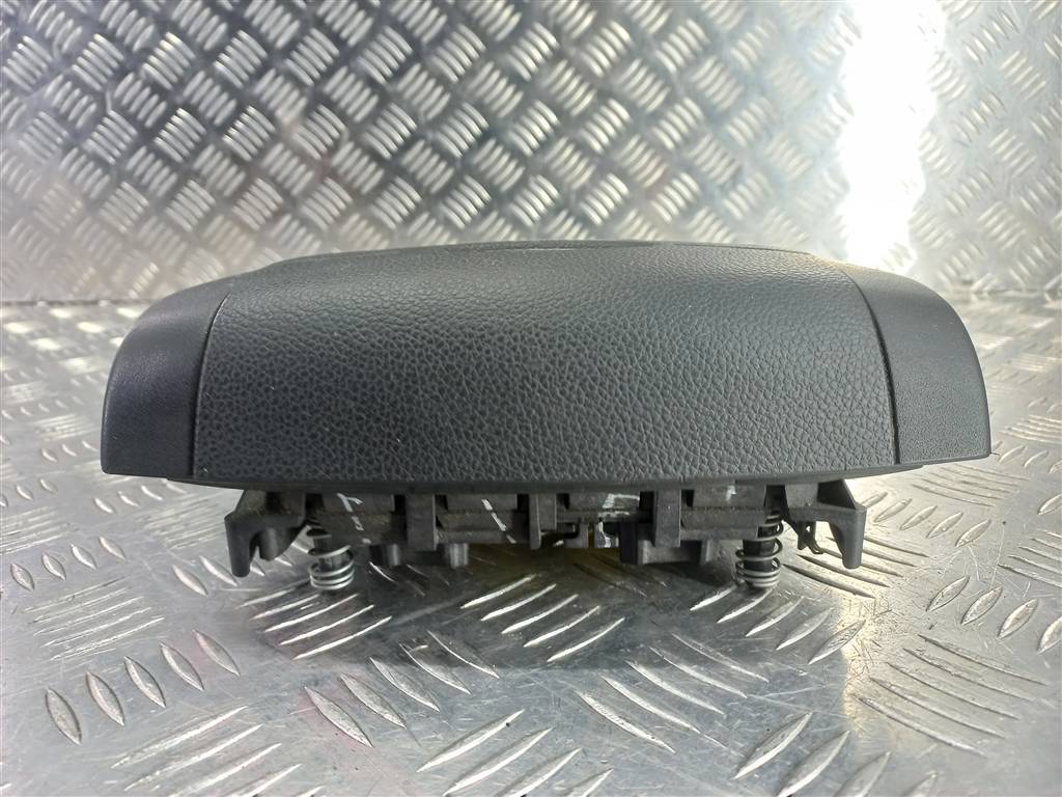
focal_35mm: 25
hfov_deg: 69.4
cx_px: 531
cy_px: 398
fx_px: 767
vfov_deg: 54.9
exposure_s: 1/50
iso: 160
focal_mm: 4.6
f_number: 1.8
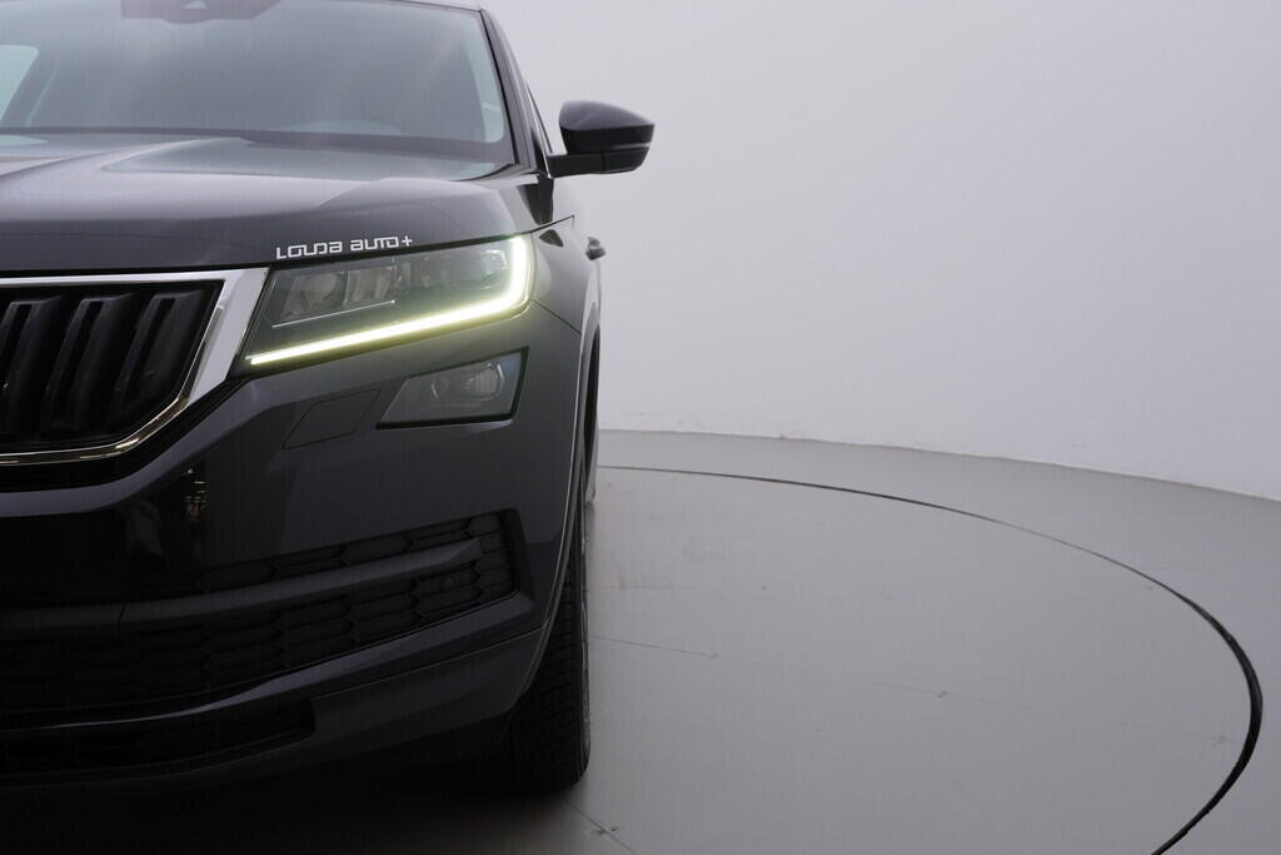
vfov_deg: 36.9
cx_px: 640
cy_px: 428
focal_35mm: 36
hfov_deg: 53.1
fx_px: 1281
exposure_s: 1/100
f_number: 4.5
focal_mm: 24
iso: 125
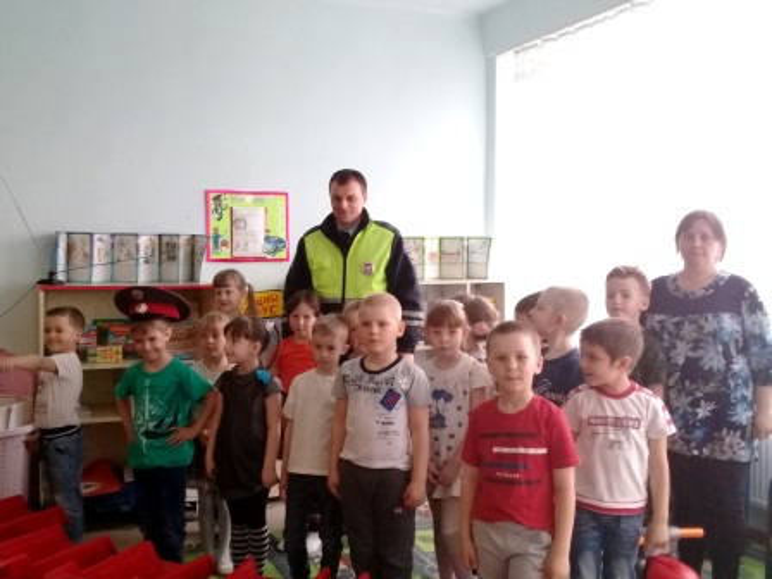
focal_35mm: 31
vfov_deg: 45.4
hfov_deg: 58.4
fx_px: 691
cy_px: 290
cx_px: 386
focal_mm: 3.3
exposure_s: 1/30
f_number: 2.2
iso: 200
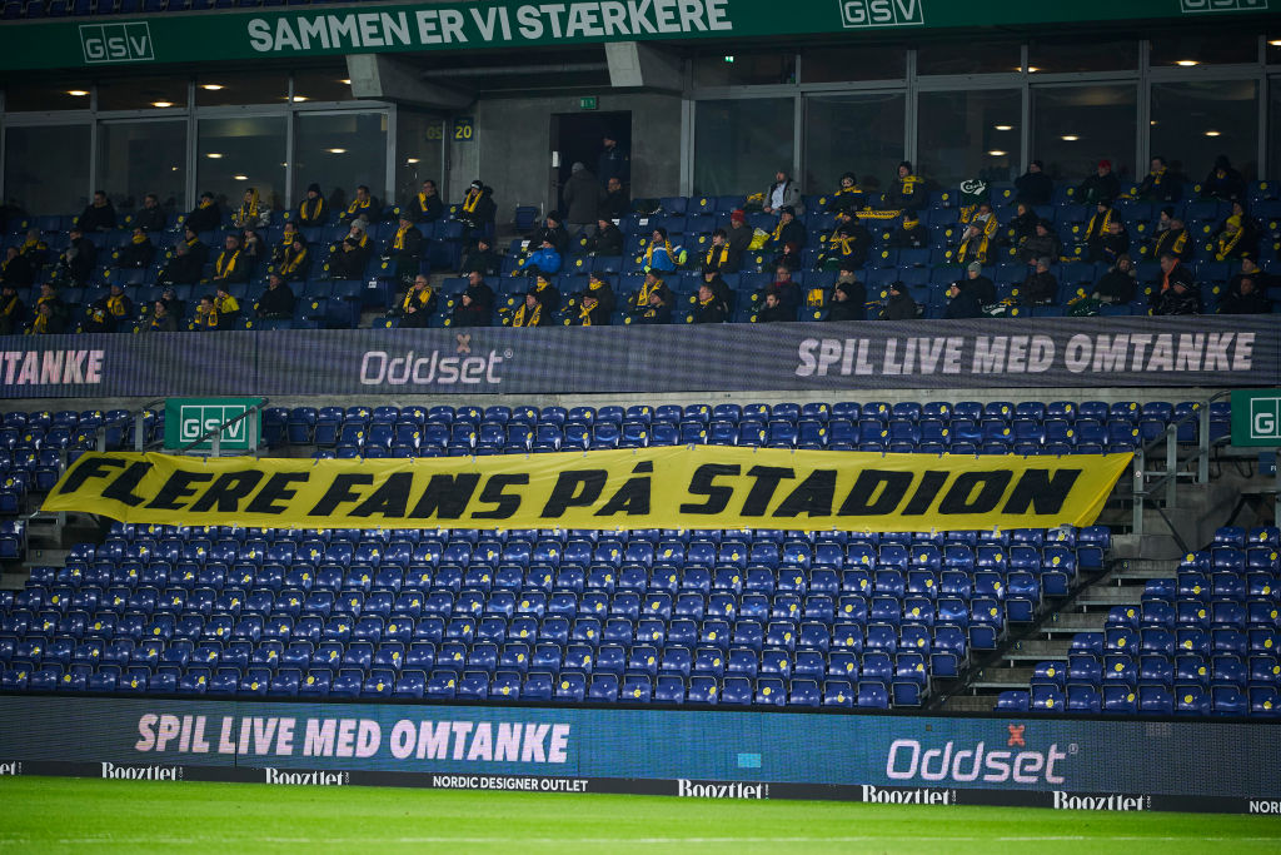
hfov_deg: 11.4
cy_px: 428
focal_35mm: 181
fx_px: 6441
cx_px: 640
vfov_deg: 7.6
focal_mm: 181
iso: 3200
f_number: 2.8
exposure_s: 1/1000
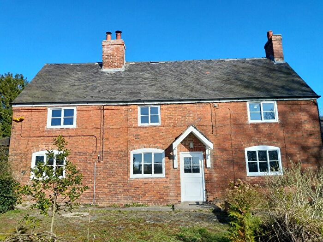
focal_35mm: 26
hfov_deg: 67.3
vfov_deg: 53.1
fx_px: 243
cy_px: 121
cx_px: 162
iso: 40
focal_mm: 4
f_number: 1.8
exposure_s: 1/1255
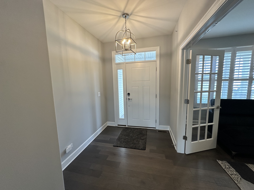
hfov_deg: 102.1
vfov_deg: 85.7
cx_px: 127
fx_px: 103
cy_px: 95
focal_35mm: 14
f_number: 2.2
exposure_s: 1/120
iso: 125
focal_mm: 2.22
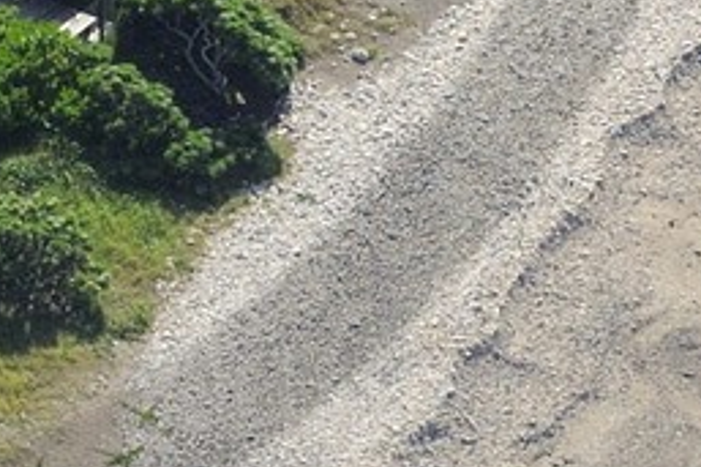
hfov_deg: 2.0
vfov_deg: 1.3
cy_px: -486
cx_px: -393
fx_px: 20004
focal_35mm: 1028
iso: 800
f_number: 10
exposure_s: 1/1250
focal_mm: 165
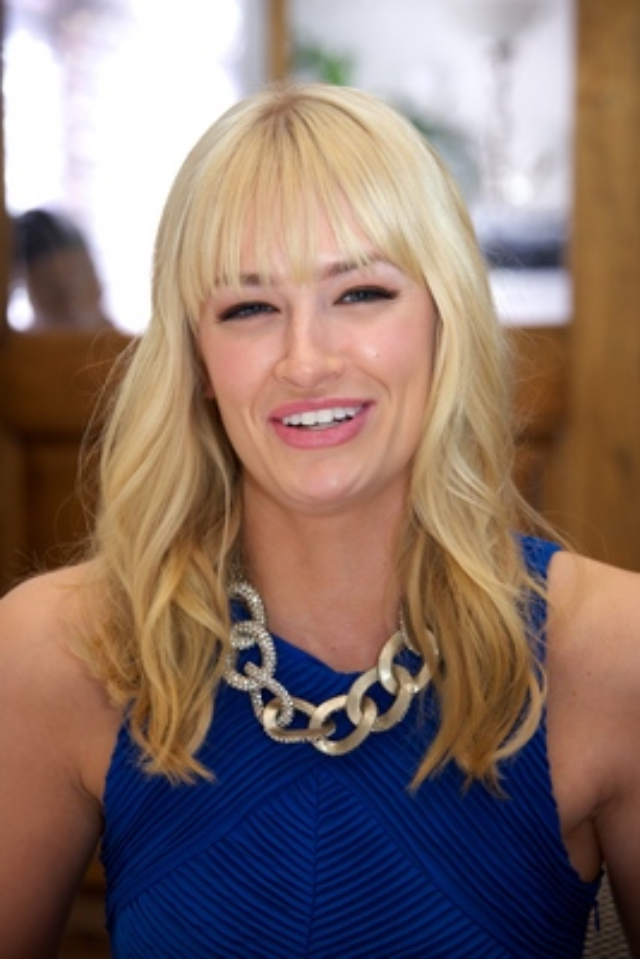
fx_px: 3250
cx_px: 320
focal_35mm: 122
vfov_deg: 16.8
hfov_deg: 11.2
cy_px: 480
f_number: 6.3
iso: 800
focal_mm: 122
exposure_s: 1/60
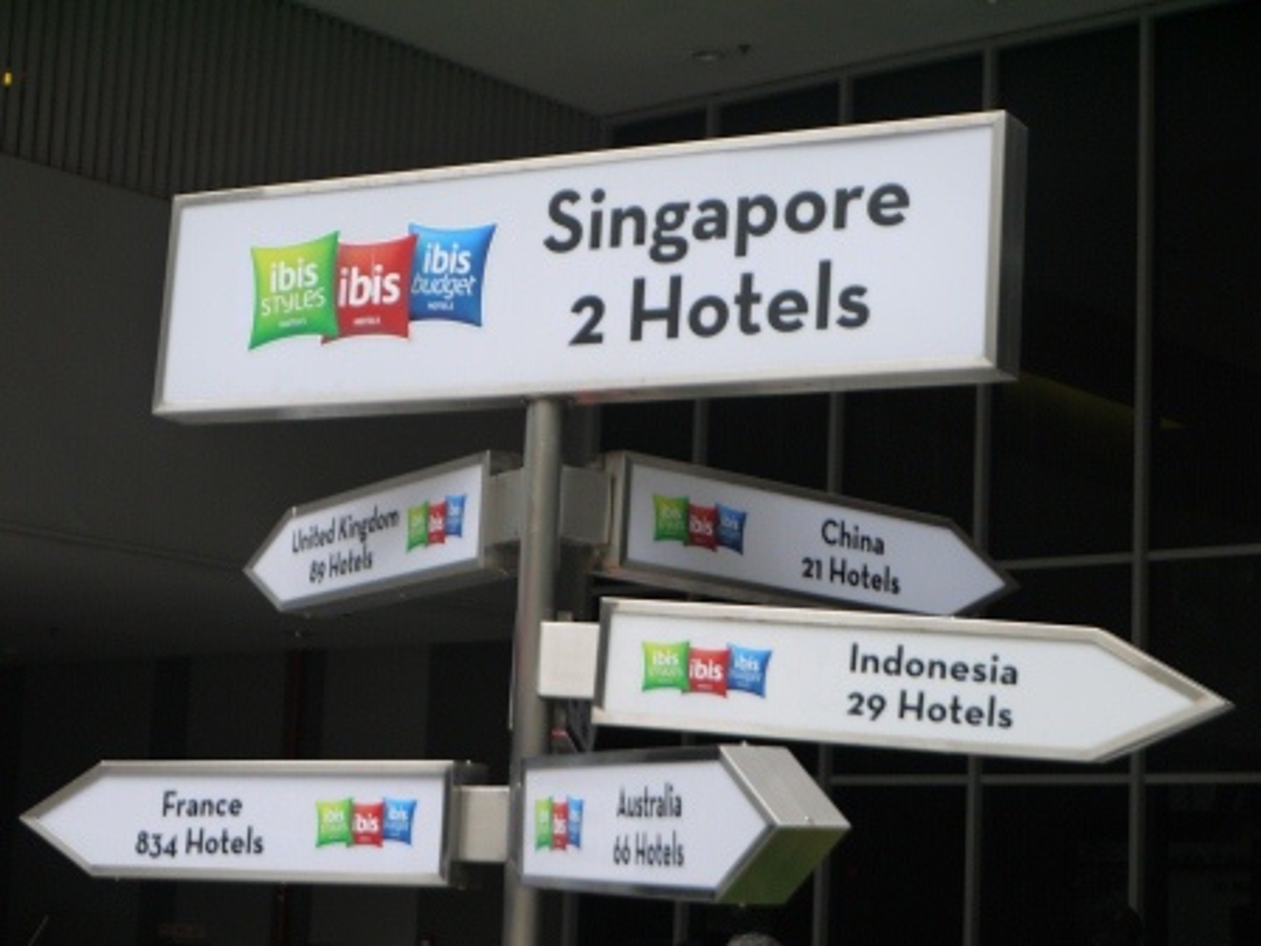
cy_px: 473
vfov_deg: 19.4
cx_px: 630
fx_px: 2769
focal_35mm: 76
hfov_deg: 25.7
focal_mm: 38
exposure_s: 1/100
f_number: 5.6
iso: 160
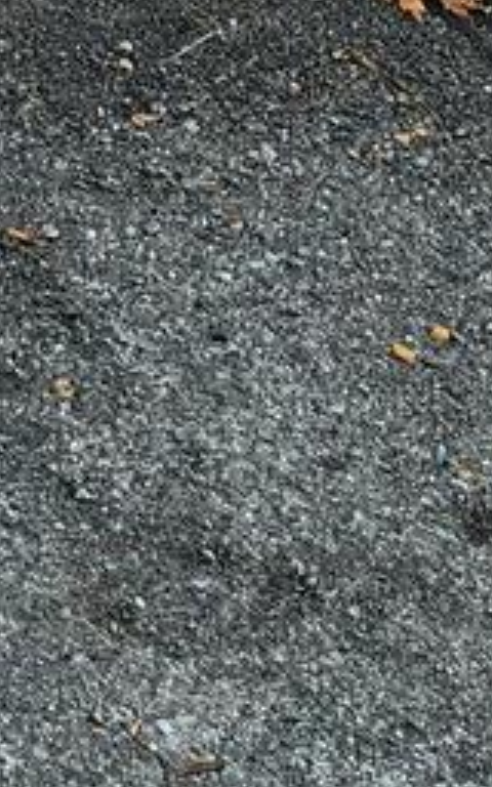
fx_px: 3132
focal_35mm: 146
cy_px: -1248
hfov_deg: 8.2
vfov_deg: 11.3
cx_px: -744
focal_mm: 5.4
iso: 20
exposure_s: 1/198
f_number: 1.8
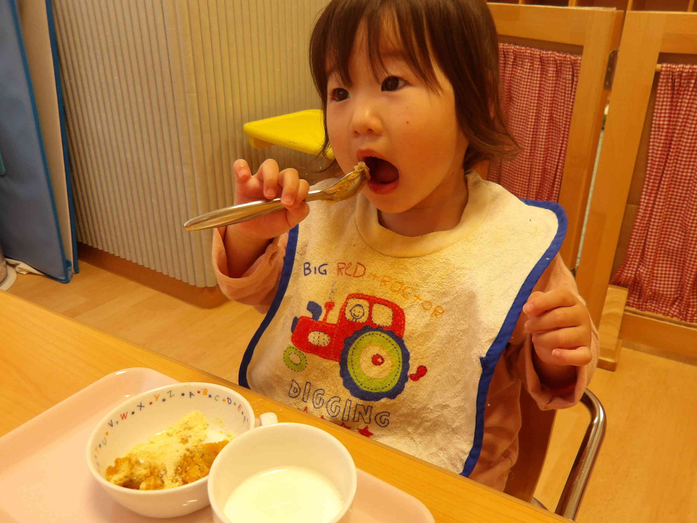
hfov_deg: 65.3
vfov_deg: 51.4
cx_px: 348
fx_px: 544
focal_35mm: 27
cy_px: 262
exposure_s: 1/50
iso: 100
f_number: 3
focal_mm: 4.9
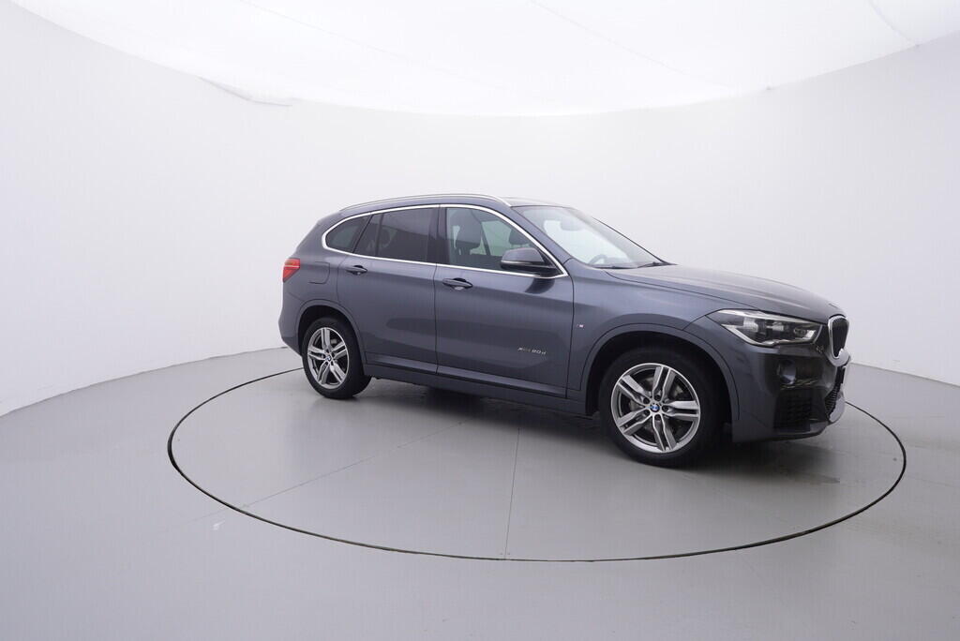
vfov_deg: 56.2
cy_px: 320
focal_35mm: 22
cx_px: 480
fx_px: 600
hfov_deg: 77.3
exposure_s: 1/80
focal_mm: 15
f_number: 5
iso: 200
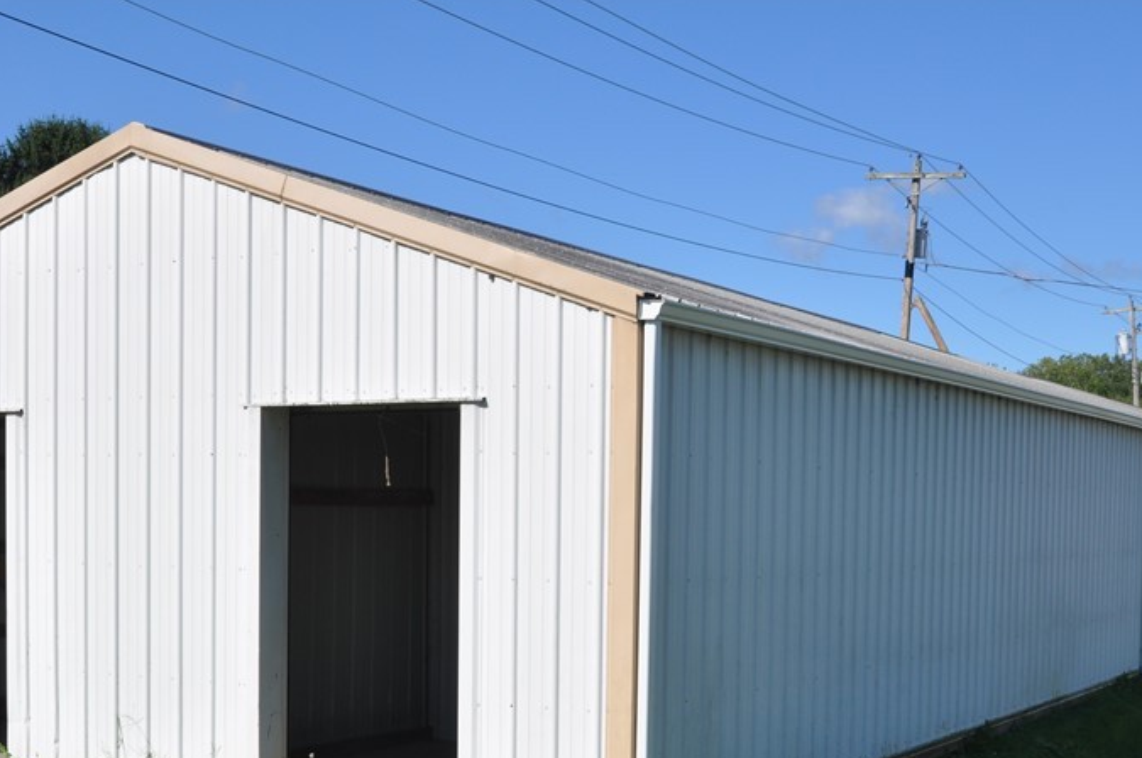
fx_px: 1837
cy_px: 594
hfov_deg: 34.5
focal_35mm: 58
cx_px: 509
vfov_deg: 23.0
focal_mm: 24
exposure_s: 1/400
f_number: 10
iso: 200
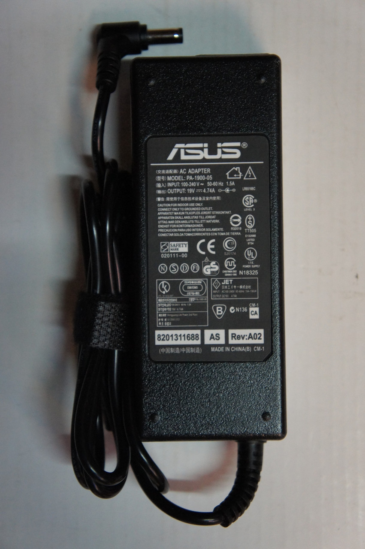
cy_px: 274
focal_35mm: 60
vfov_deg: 33.4
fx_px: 914
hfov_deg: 22.6
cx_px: 182
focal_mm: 40
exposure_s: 1/30
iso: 1600
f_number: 4.5
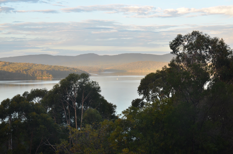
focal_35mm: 75
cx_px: 116
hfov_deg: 27.0
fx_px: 484
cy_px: 77
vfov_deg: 18.1
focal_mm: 50
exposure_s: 1/50
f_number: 7.1
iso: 200
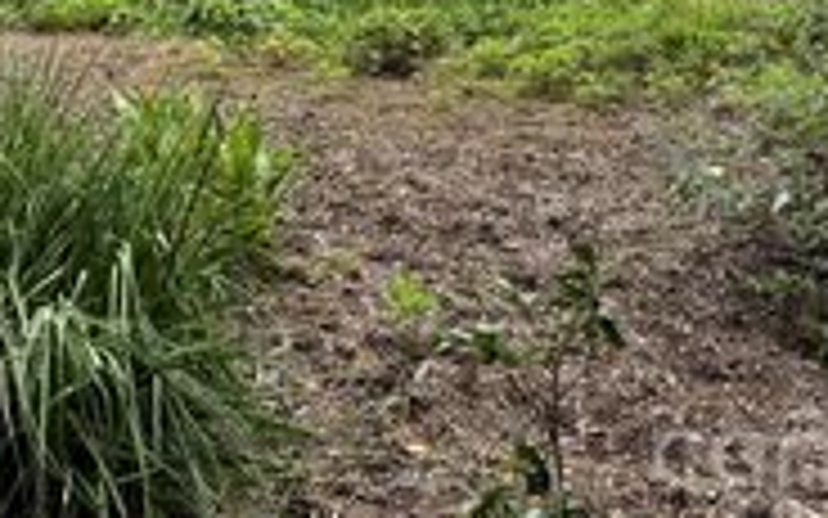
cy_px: -304
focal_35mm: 69
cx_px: 189
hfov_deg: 29.2
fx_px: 1557
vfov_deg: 16.8
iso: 100
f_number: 1.78
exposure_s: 1/2299
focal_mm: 6.76
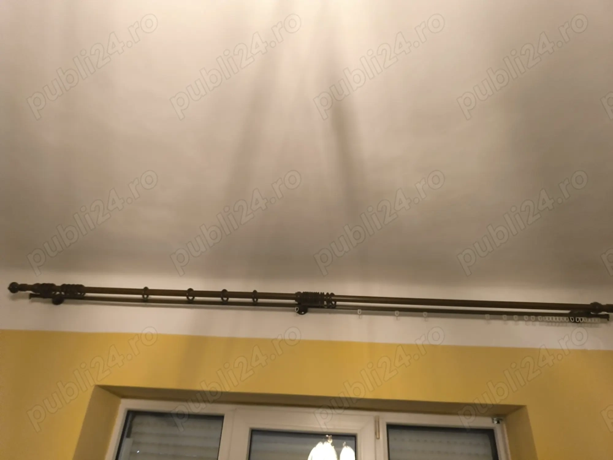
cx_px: 306
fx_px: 407
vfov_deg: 58.9
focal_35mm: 23
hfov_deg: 73.9
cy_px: 230
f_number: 1.65
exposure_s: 1/25
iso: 1250
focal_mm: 6.14
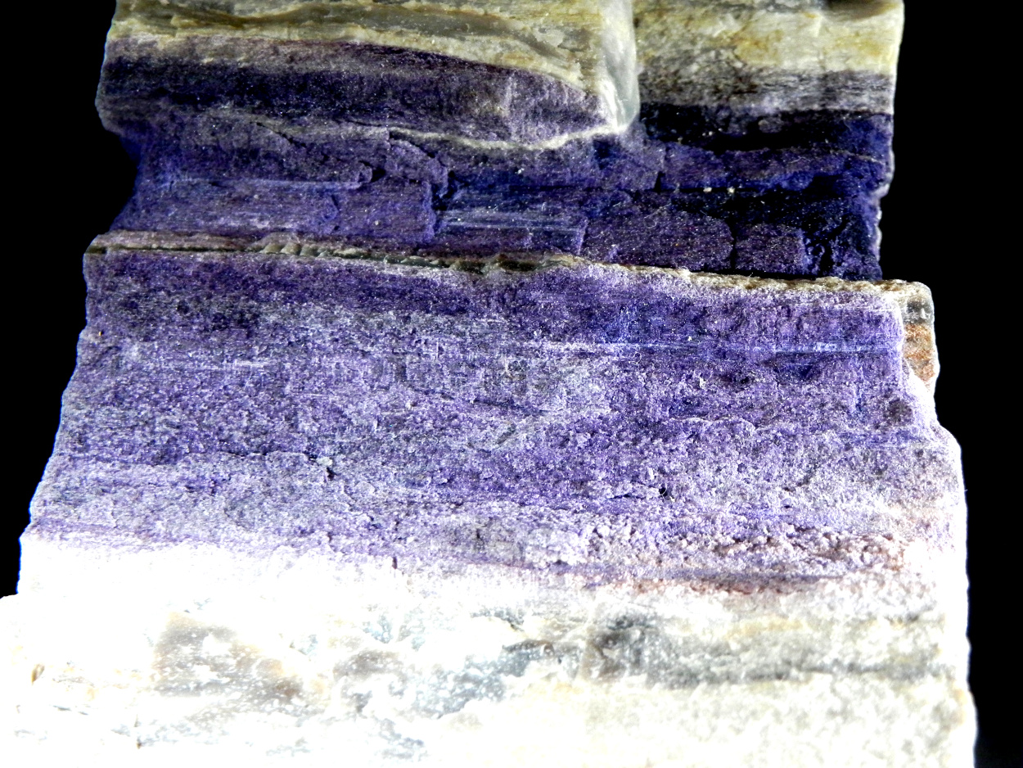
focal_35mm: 105
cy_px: 384
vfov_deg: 14.1
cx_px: 512
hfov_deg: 18.7
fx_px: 3104
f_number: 4
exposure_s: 1/40
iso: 383
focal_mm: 18.8
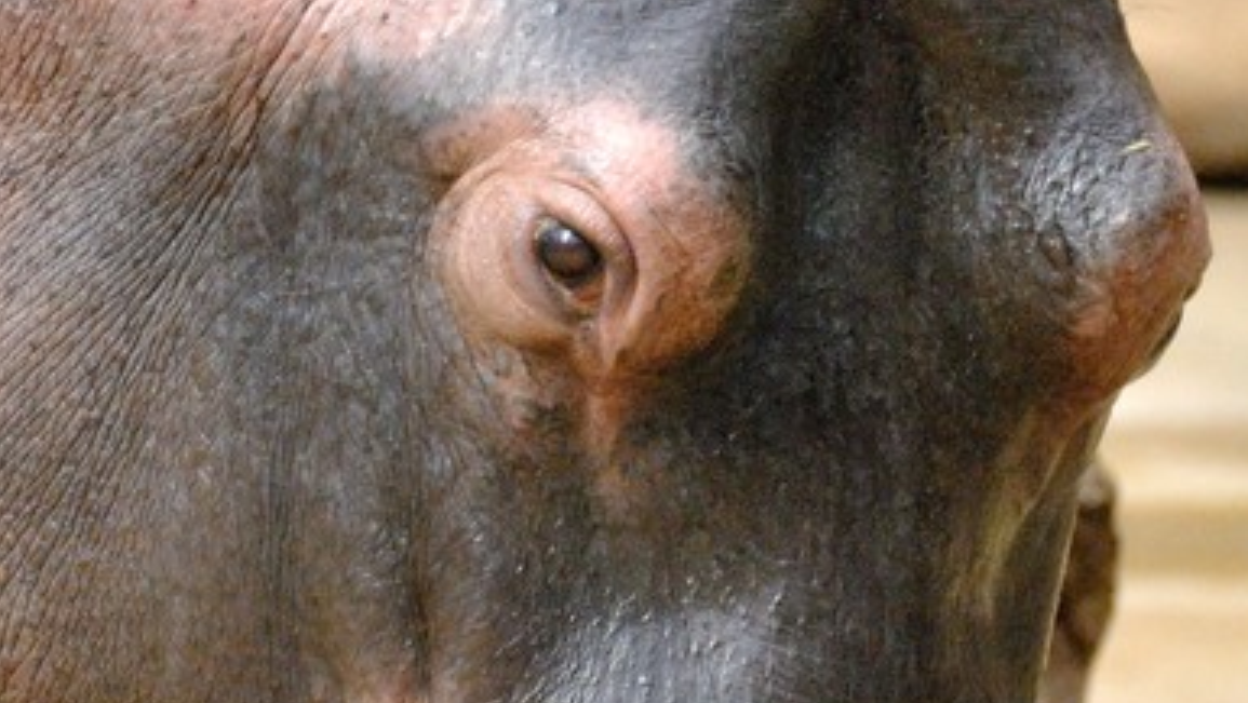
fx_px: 44332
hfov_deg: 1.6
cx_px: 661
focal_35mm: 1339
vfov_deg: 0.9
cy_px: 458
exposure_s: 1/500
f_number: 5.6
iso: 1600
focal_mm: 320
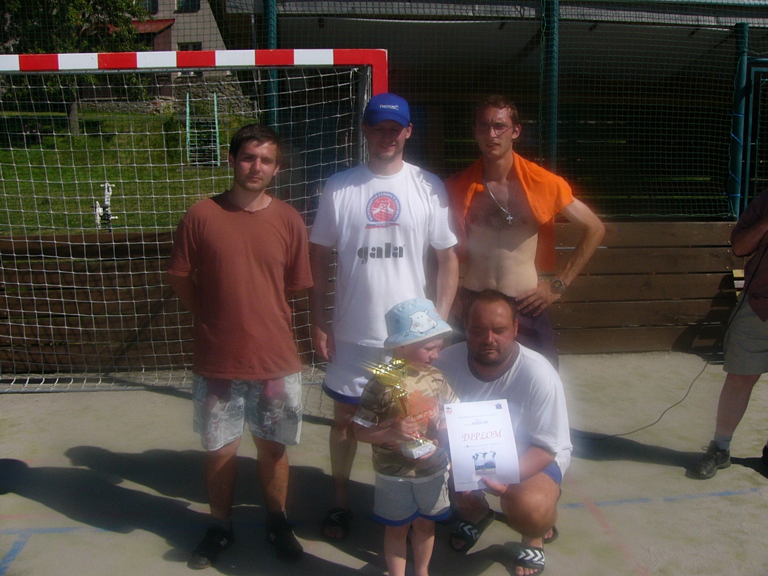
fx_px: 777
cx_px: 384
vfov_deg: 40.7
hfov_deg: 52.6
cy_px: 288
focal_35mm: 35
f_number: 5.6
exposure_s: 1/800
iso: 50
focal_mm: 4.6
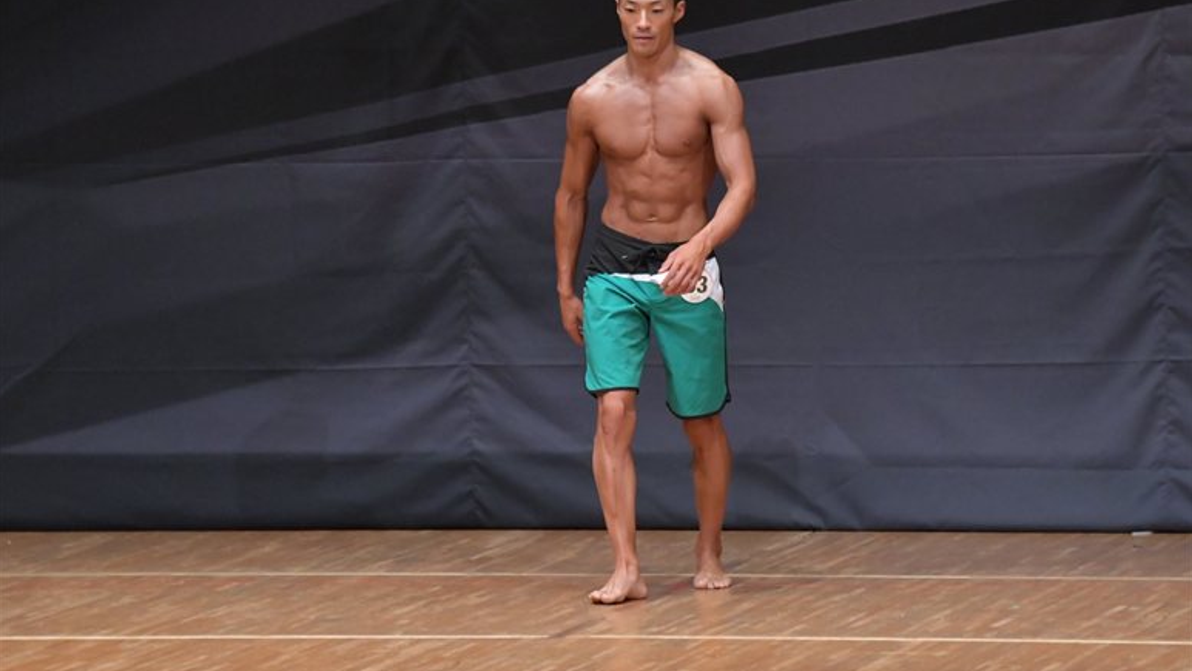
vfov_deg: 3.9
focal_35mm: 315
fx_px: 9957
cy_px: 290
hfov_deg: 6.9
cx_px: 596
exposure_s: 1/400
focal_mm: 200
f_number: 5.6
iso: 6400
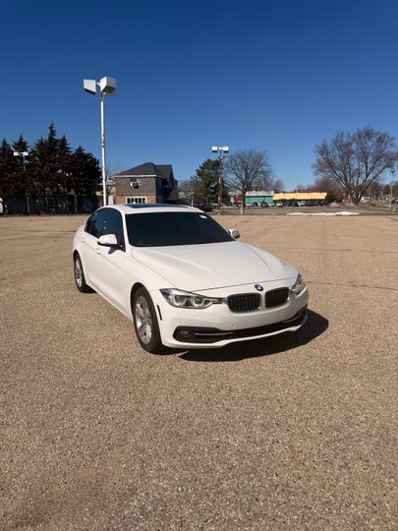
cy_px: 266
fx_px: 368
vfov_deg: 71.6
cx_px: 199
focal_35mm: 24
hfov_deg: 56.8
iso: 80
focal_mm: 6.76
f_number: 1.78
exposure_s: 1/11905
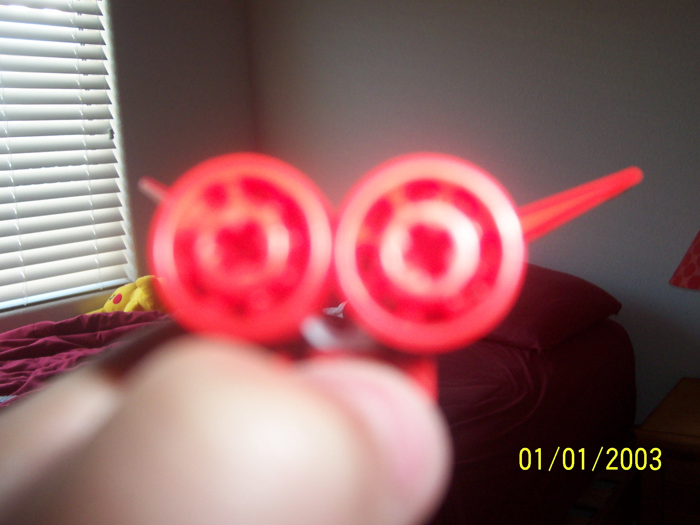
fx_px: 748
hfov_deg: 50.1
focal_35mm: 37
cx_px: 350
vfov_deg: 38.7
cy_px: 262
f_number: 2.8
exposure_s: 1/60
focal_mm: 5.6
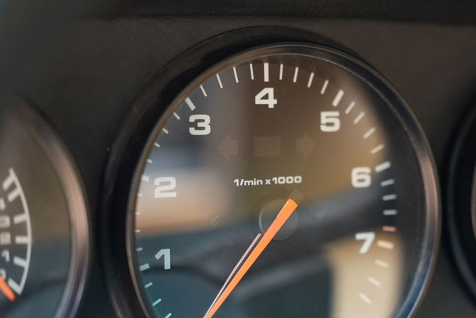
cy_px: 191
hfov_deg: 21.8
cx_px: 282
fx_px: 1234
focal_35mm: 93
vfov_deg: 14.7
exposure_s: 1/80
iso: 2000
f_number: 2.8
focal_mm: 61.2
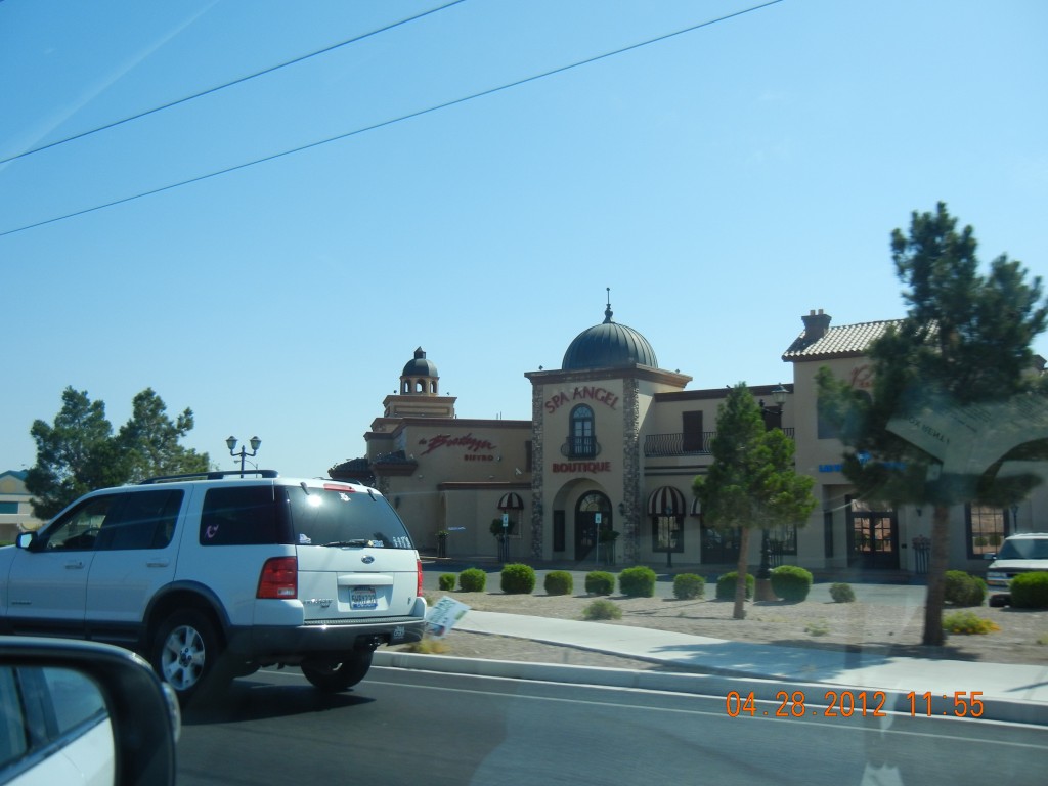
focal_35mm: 34
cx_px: 524
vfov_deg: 41.8
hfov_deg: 54.0
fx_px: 1029
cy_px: 393
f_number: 7.2
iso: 160
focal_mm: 6.2
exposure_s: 1/330
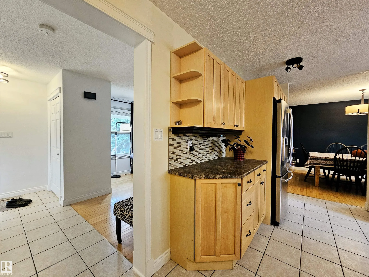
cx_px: 184
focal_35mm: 13
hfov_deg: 106.2
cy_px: 138
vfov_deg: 89.9
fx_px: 139
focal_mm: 2.2
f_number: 2.2
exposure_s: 1/40
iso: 320
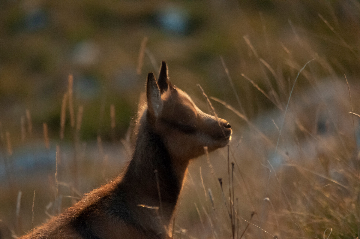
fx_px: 7491
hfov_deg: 2.8
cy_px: 120
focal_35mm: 750
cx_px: 180
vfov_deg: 1.8
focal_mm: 500
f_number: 8
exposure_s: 1/1000
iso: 1600
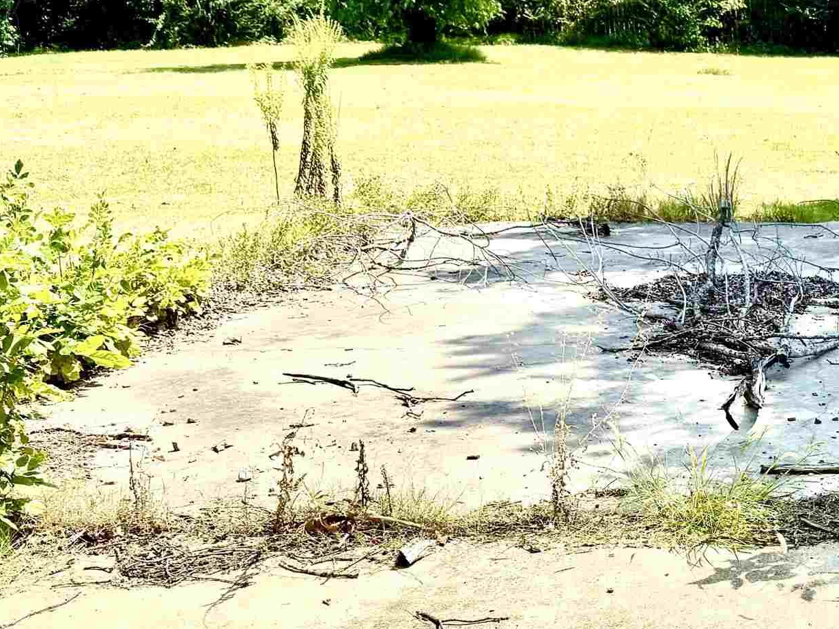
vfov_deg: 23.9
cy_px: 544
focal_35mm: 60
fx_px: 1454
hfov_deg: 28.9
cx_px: 937
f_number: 1.78
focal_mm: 6.76
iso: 80
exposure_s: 1/4975
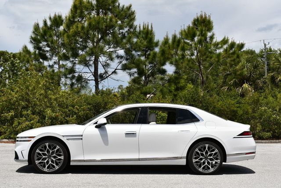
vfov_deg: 26.0
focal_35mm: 52
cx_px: 140
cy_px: 94
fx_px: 406
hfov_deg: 38.2
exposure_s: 1/320
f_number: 9
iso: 100
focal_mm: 26
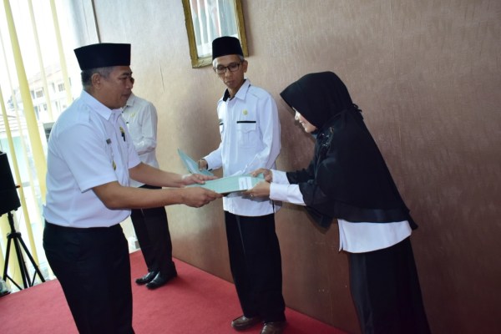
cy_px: 167
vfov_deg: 41.7
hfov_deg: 59.5
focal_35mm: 32
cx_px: 250
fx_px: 438
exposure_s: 1/100
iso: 1000
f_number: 3.8
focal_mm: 21
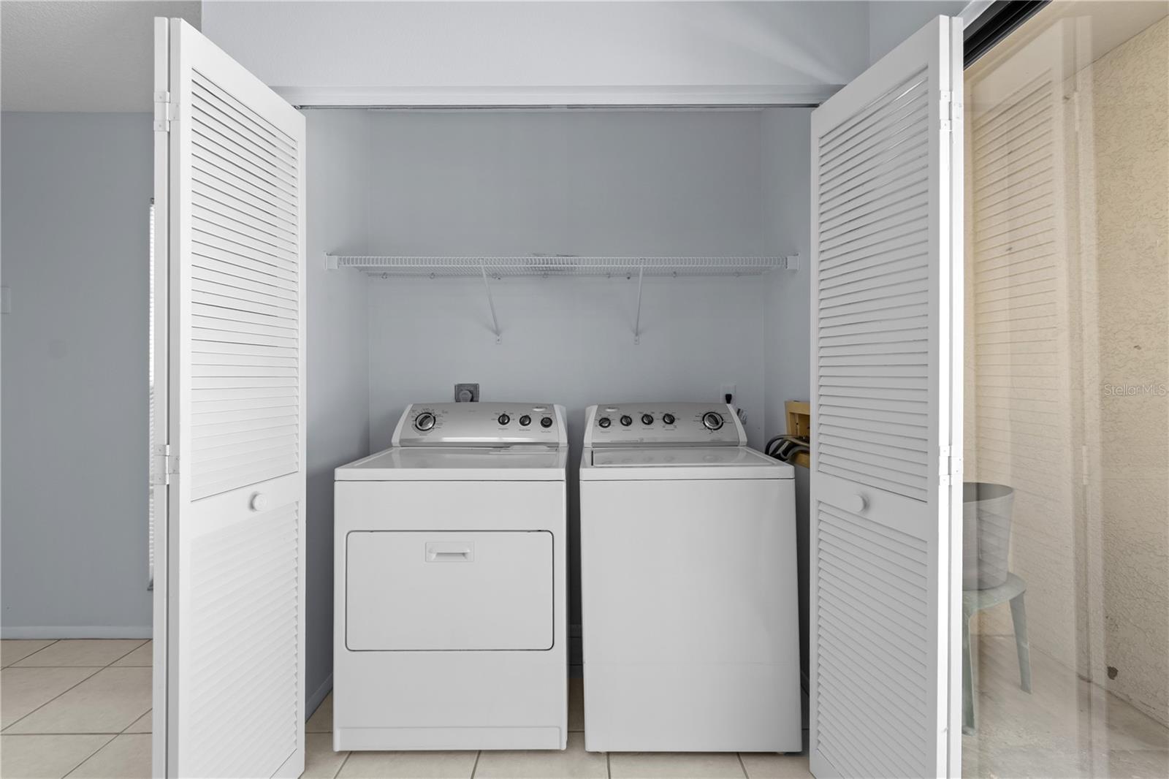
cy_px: 390
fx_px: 487
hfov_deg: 100.4
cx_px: 584
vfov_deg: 77.3
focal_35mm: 15
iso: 100
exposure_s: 1/6
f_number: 7.1
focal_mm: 10
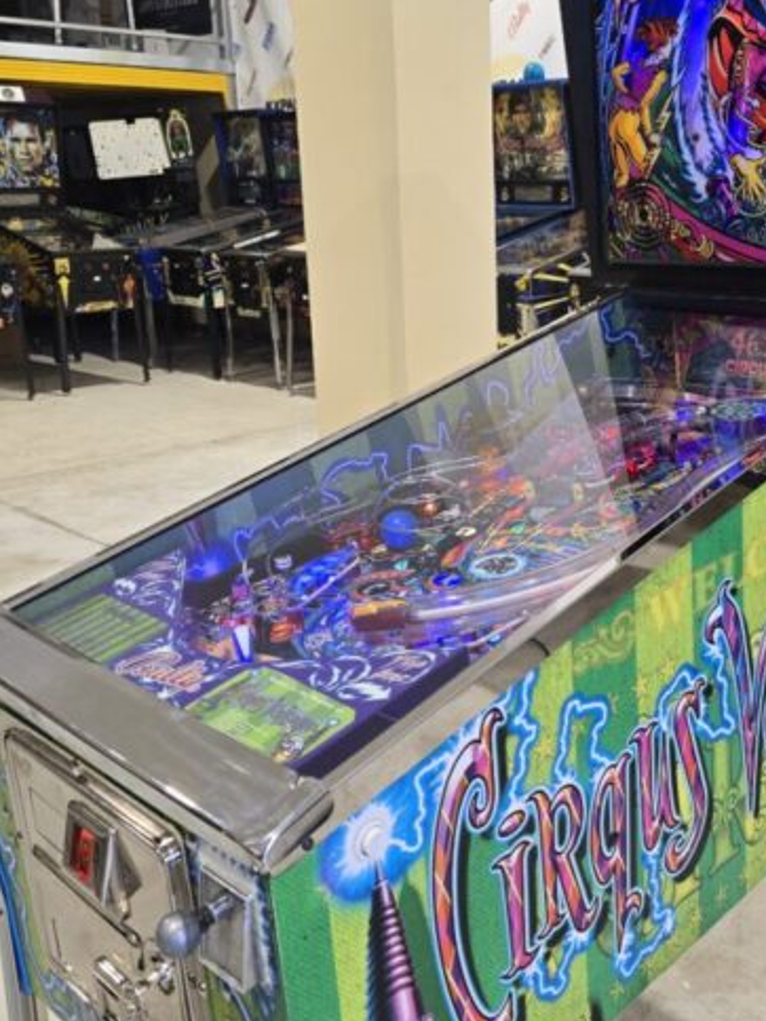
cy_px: 456
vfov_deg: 48.9
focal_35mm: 38
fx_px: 1121
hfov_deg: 37.2
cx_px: 532
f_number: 1.7
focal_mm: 6.3
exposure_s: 1/100
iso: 80
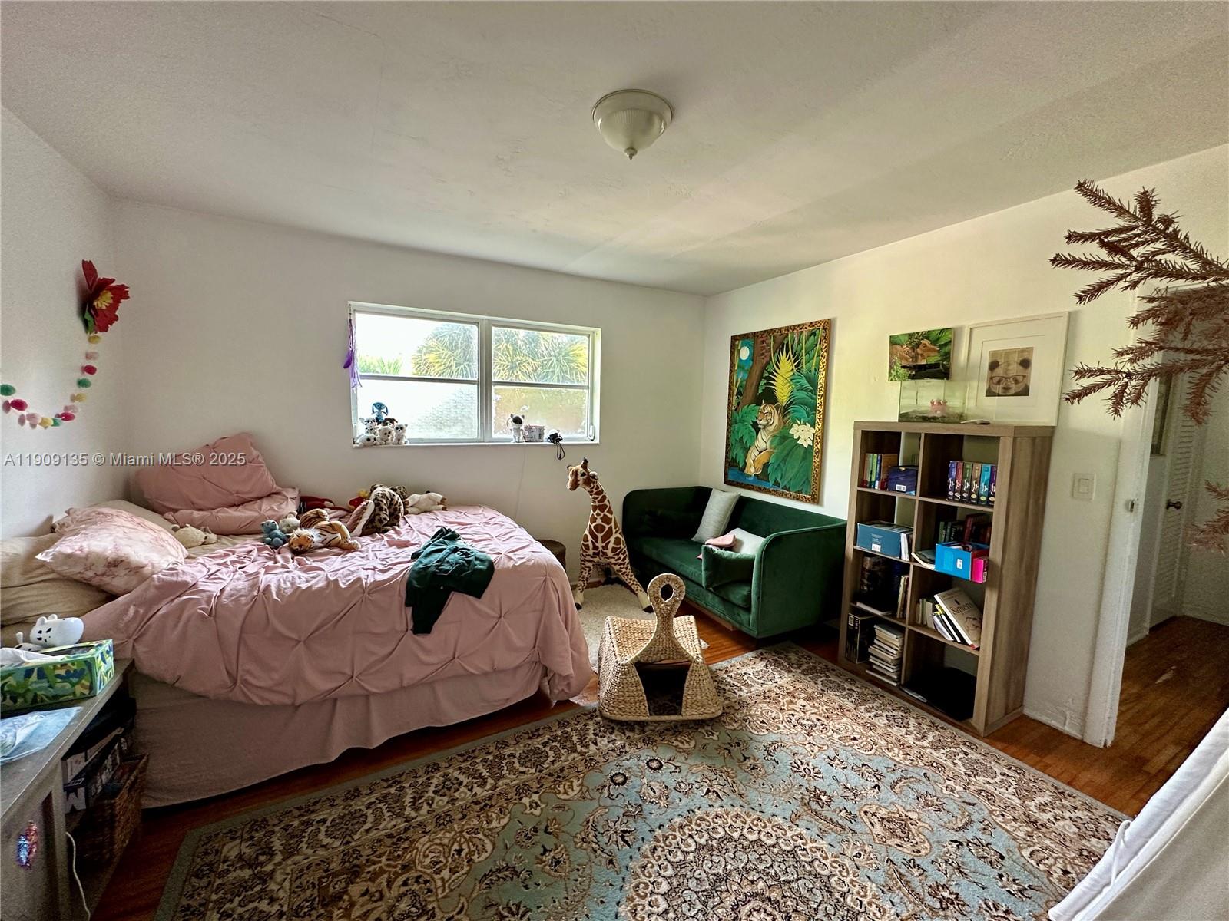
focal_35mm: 14
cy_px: 460
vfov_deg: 85.7
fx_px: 497
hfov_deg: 102.1
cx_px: 614
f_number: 2.2
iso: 250
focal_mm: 2.22
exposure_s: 1/99
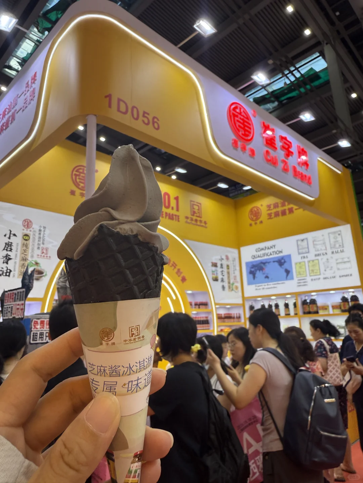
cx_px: 182
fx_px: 336
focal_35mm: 24
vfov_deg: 71.6
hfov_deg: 56.8
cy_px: 242
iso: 50
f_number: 2.2
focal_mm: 2.22
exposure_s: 1/123
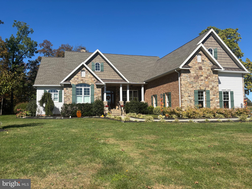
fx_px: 189
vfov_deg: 53.1
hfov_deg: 67.3
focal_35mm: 26
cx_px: 126
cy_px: 94
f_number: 1.6
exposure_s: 1/3413
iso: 50
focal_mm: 5.96
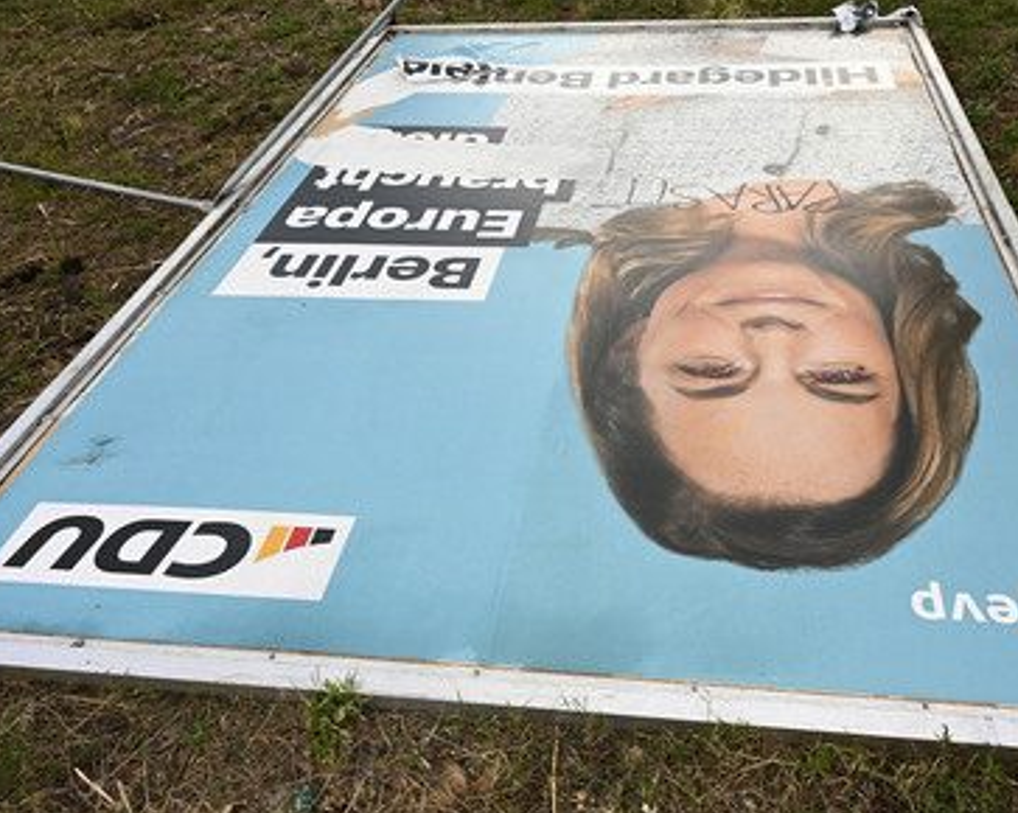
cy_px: 404
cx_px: 602
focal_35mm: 28
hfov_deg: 61.8
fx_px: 843
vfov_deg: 51.5
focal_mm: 24
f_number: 11
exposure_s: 1/1000
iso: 3200
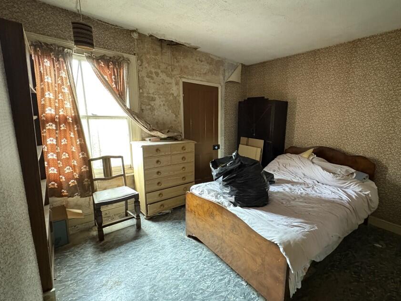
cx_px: 240
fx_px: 197
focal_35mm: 17
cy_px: 152
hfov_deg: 89.9
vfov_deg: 74.7
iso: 1000
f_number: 2.2
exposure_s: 1/37
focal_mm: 2.22
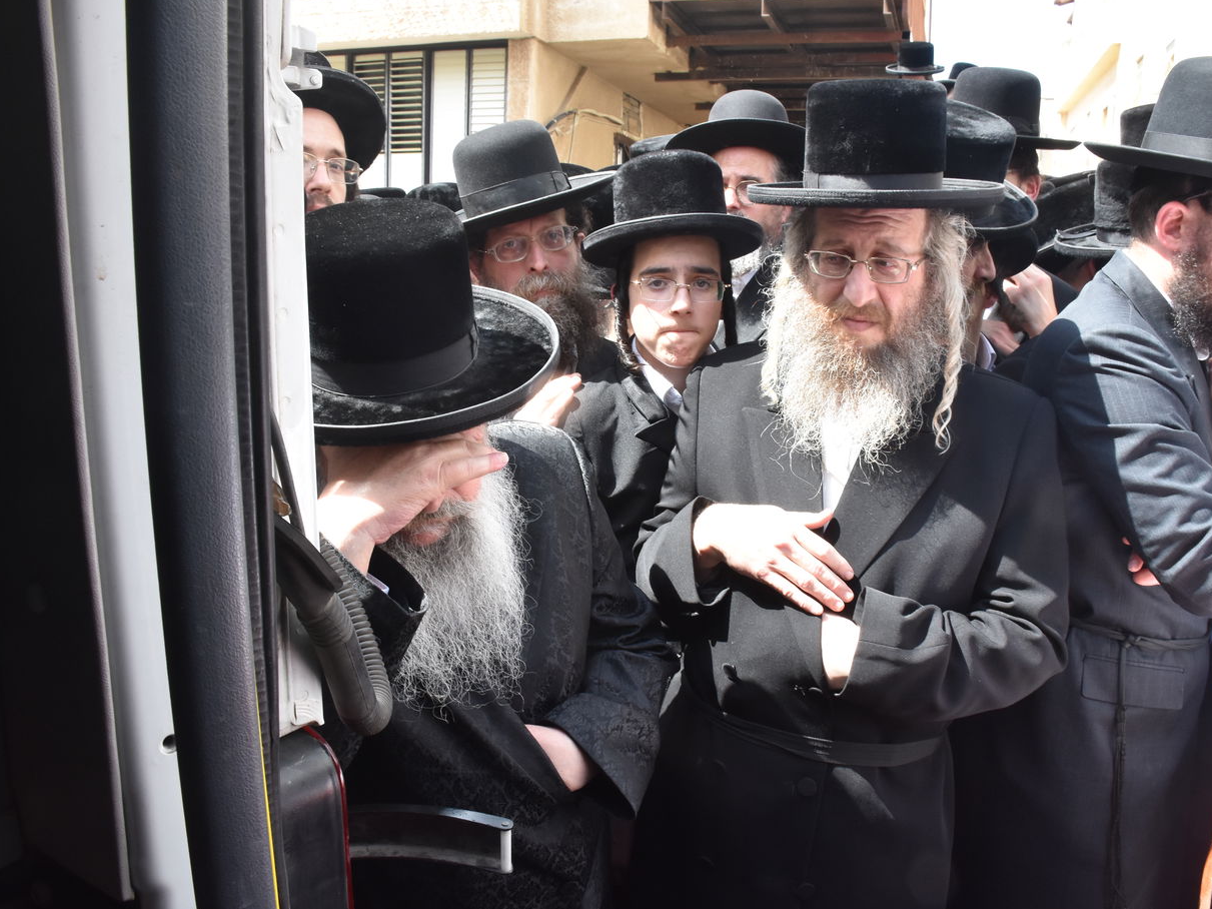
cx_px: 642
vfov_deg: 46.8
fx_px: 1050
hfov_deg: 59.9
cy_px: 454
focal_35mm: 30
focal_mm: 18
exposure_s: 1/160
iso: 1000
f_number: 14
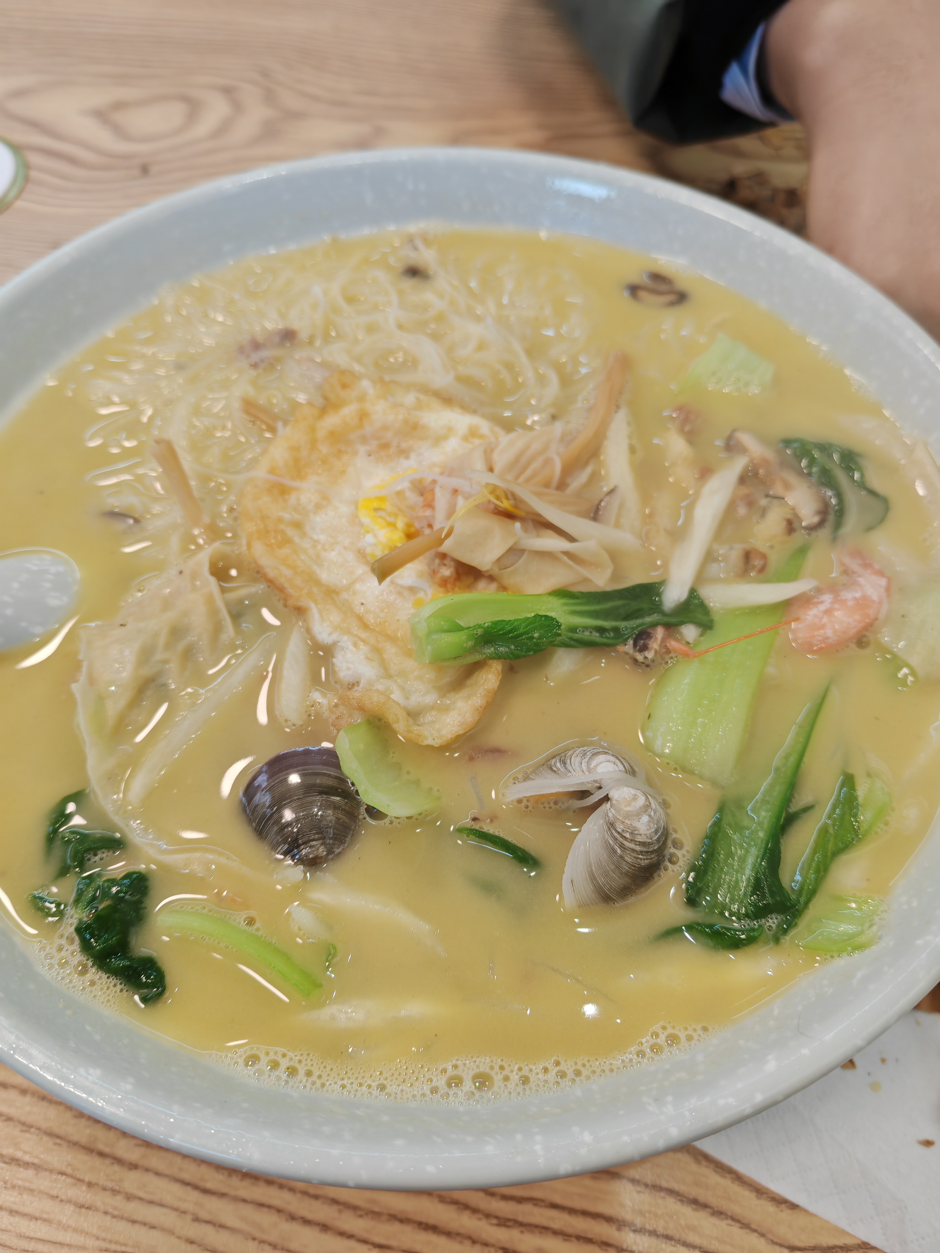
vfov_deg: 65.3
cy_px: 626
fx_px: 978
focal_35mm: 27
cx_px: 470
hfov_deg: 51.4
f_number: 1.9
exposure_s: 1/100
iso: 200
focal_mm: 5.52
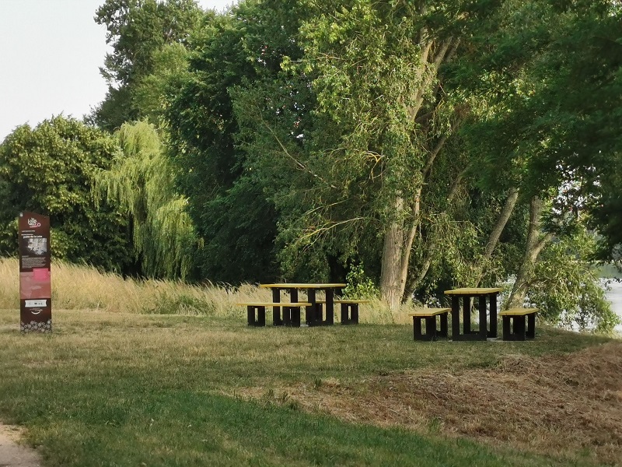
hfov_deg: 16.0
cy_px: 234
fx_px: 2210
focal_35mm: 123
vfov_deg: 12.0
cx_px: 311
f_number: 1.6
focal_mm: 5.56
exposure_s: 1/1361
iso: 50
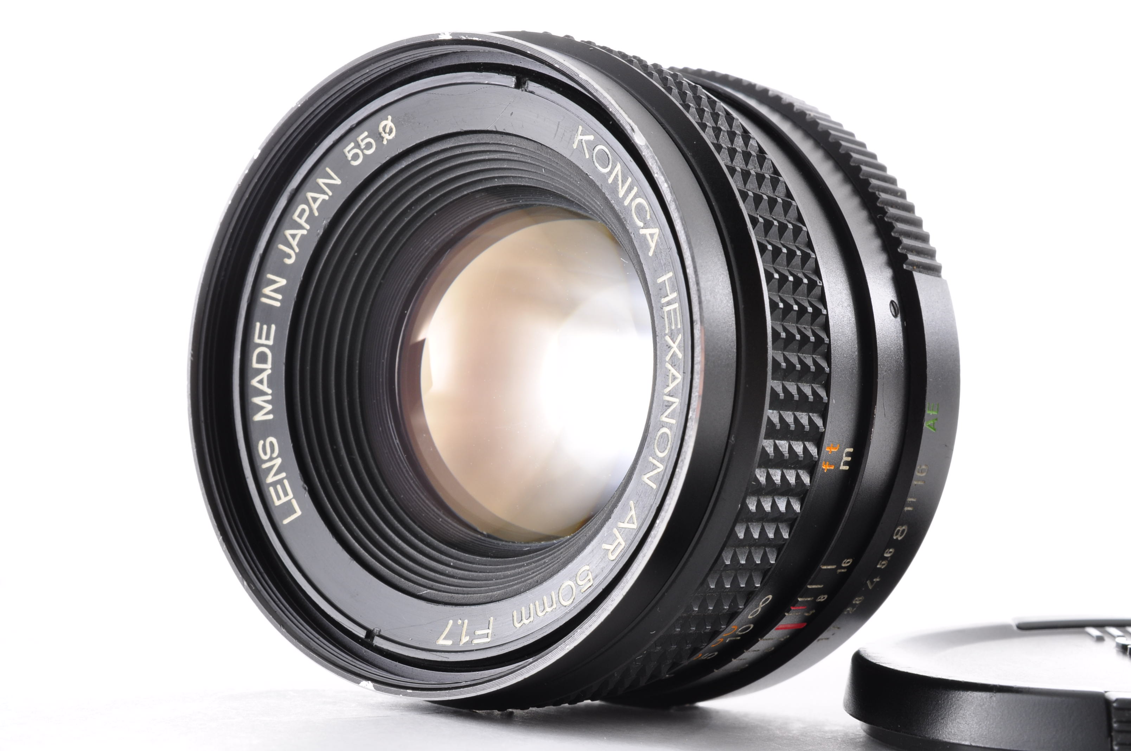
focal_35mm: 60
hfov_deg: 33.4
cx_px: 566
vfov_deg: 22.6
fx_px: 1883
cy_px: 376
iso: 200
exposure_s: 1/200
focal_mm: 40
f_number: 16
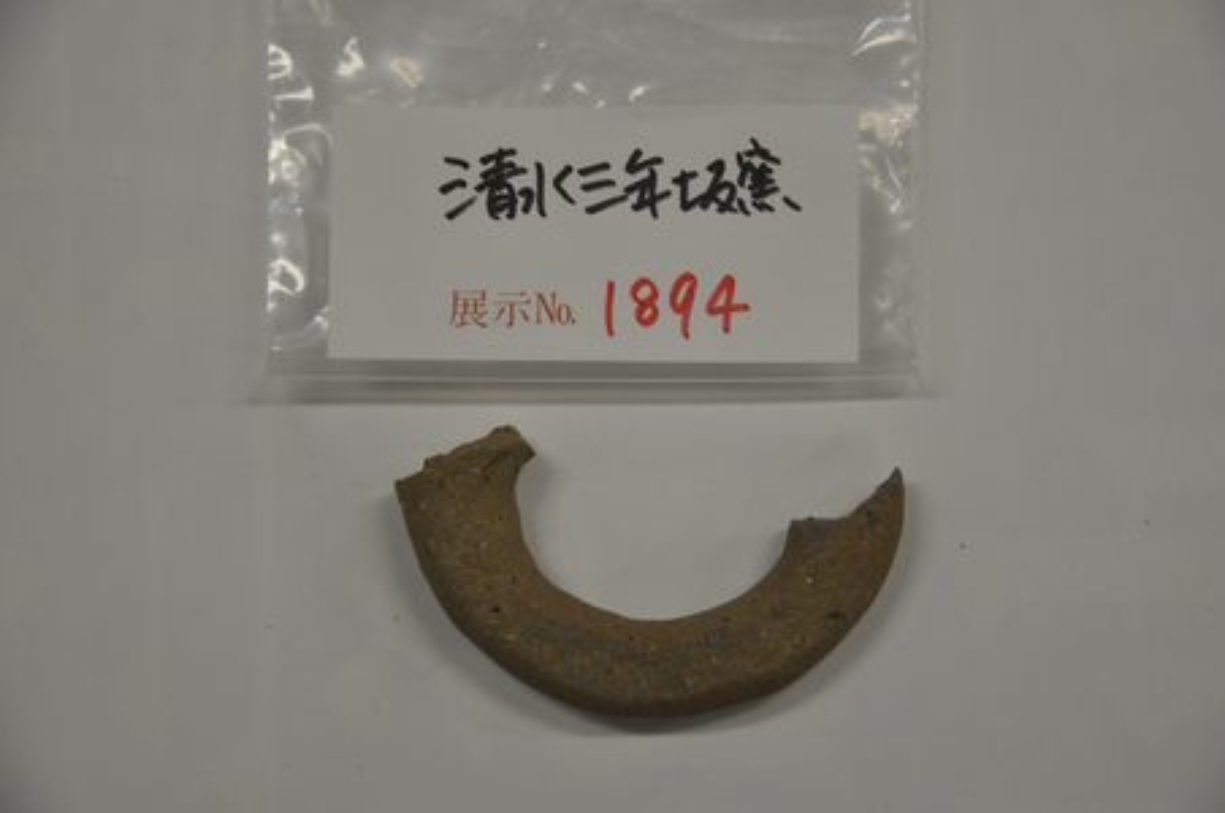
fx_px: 3823
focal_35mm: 112
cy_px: 406
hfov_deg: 18.2
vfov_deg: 12.1
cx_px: 612
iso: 800
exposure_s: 1/200
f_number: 5.3
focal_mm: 75
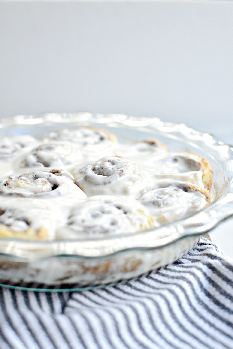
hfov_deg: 27.0
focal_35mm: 50
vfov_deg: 39.6
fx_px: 485
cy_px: 174
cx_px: 116
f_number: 3.2
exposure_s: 1/320
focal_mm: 50
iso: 1100
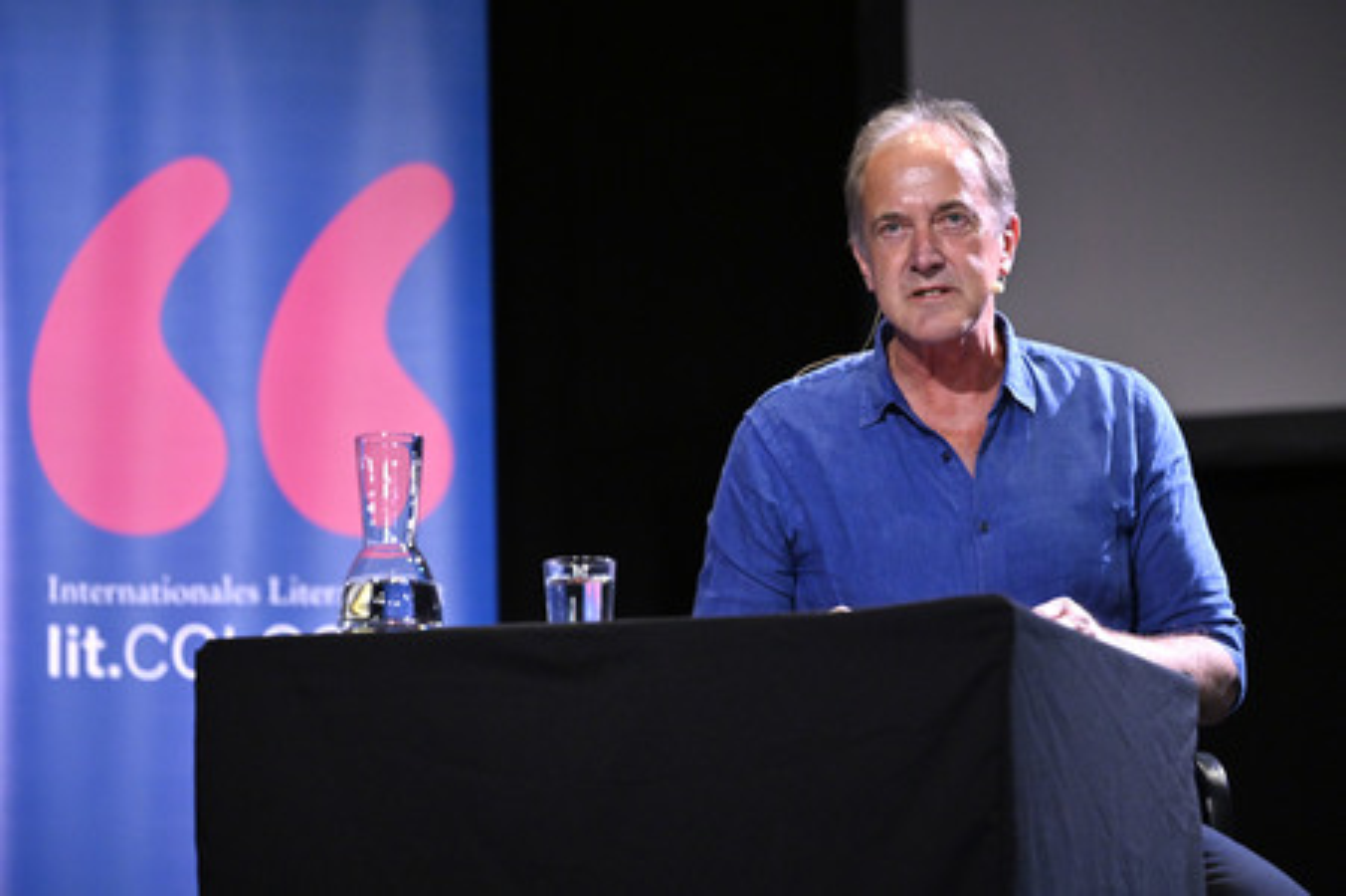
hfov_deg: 17.8
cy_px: 448
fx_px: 4296
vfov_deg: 11.9
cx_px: 673
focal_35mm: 115
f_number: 2.8
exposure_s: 1/320
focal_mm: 115
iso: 2500
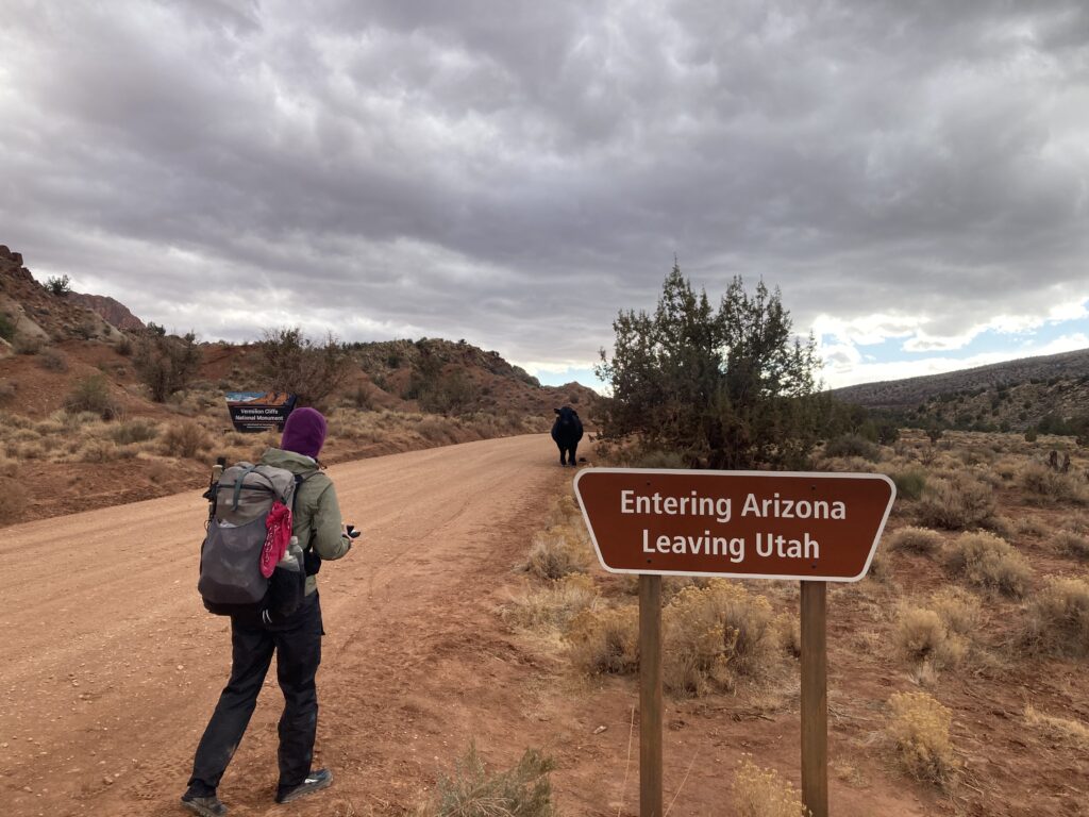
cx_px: 544
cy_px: 408
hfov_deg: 63.4
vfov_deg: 49.7
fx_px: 881
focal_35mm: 28
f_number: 1.8
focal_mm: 3.99
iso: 20
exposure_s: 1/585
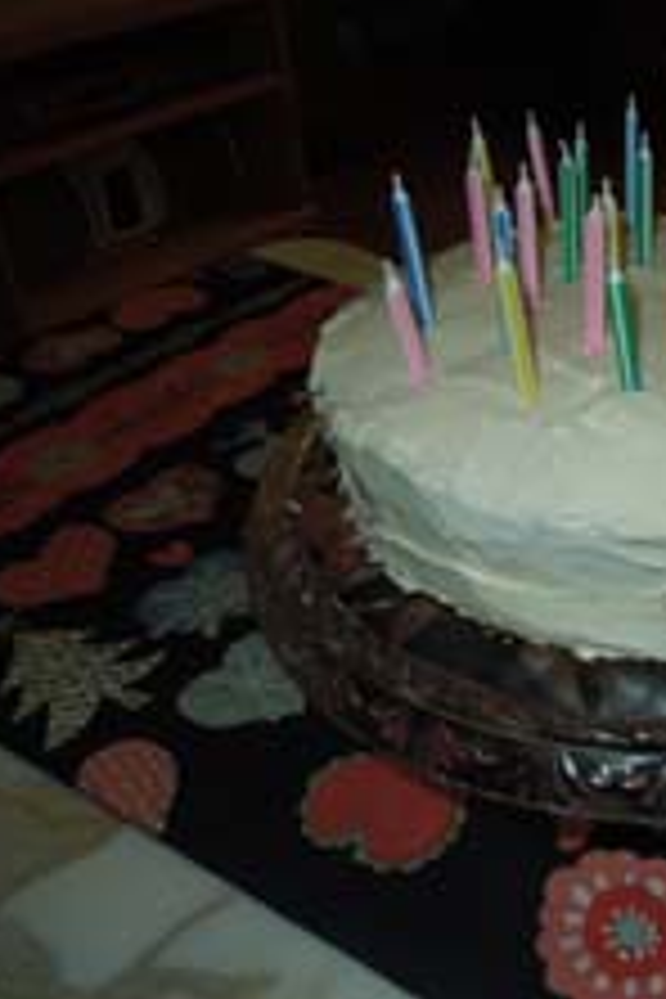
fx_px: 1138
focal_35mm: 41
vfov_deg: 47.4
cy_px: 515
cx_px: 621
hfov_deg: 30.9
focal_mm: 4.5
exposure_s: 1/30
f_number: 3.3
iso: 100
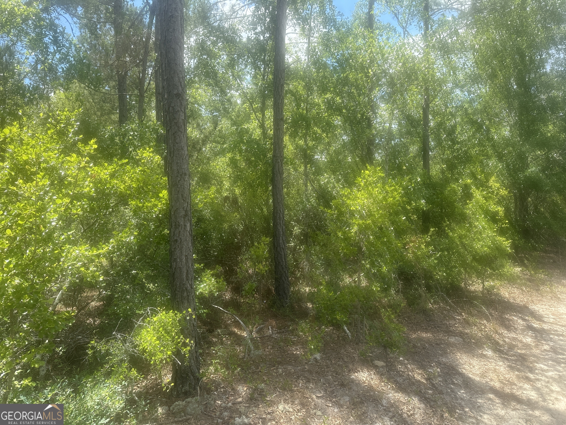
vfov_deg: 56.8
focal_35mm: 24
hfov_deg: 71.6
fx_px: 392
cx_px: 283
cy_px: 212
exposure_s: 1/1289
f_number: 1.78
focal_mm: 6.86
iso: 80
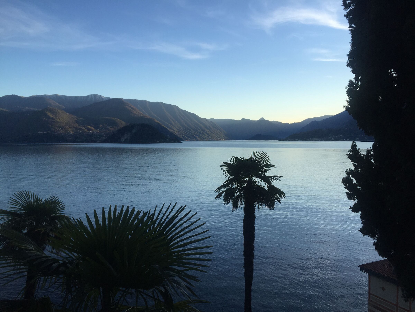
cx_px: 208
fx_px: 348
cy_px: 156
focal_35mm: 29
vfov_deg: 48.2
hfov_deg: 61.7
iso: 32
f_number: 2.2
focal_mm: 4.15
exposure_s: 1/989
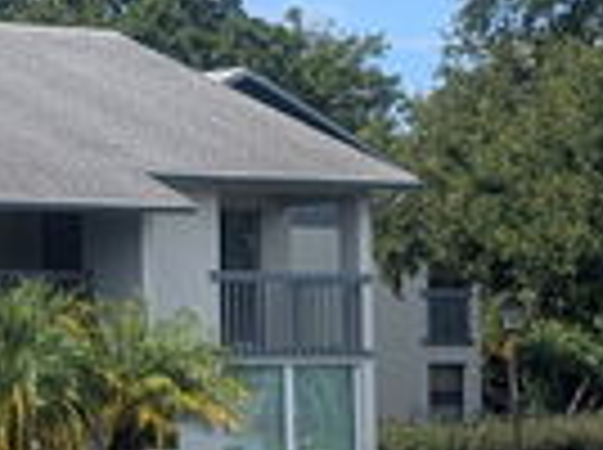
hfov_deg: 12.3
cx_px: -200
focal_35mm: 156
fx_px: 2713
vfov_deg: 9.5
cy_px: 270
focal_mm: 6.9
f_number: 1.68
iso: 22
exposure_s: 1/947
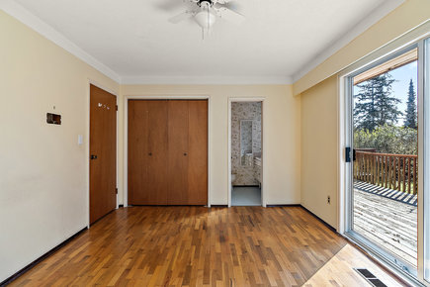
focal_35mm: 16
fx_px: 191
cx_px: 215
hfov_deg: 96.7
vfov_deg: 73.7
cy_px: 144
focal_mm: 16
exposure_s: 1/15
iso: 400
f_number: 7.1
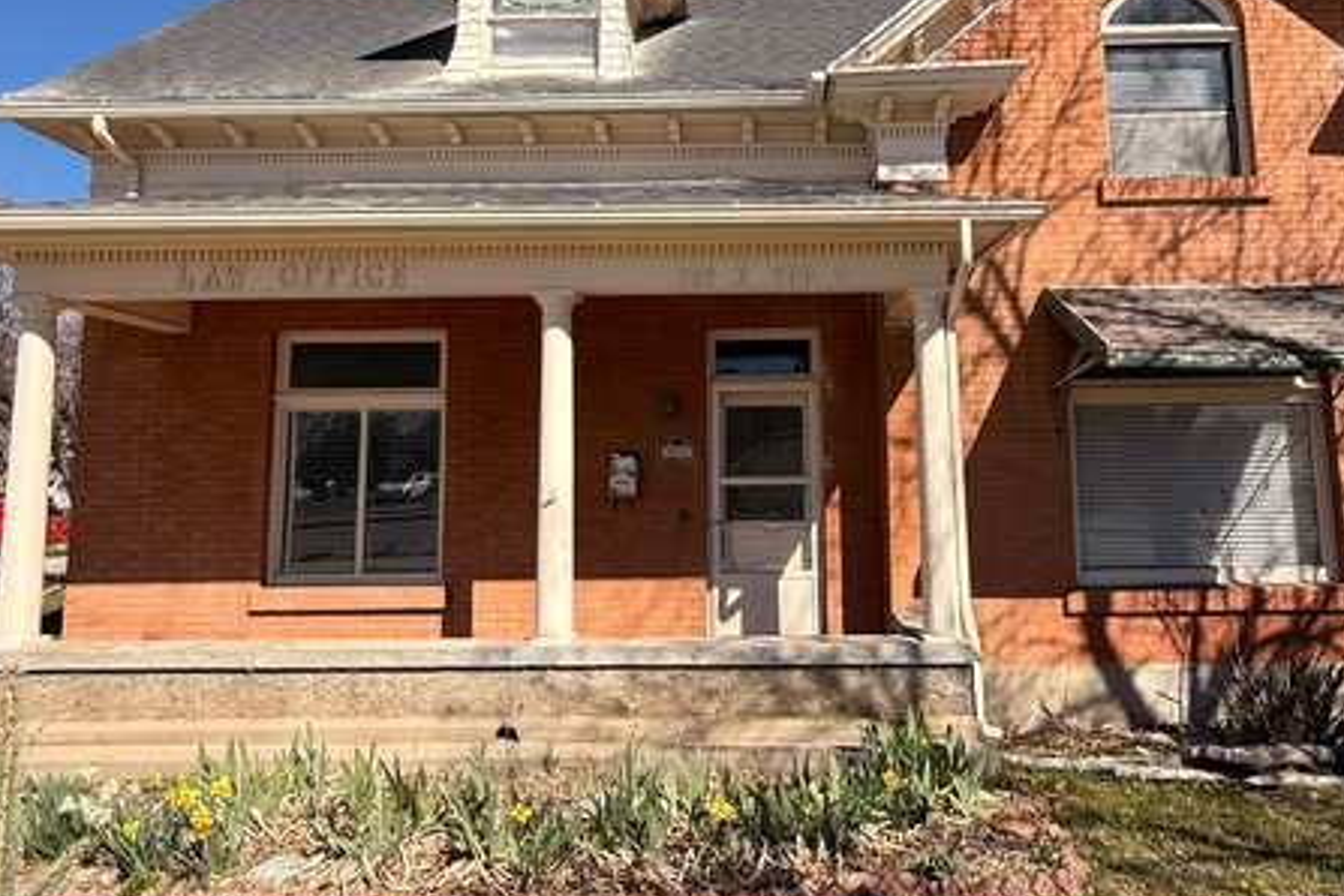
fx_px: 933
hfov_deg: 71.3
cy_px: 364
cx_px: 740
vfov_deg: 51.0
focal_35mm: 25
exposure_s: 1/1848
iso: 50
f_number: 2.2
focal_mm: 2.22
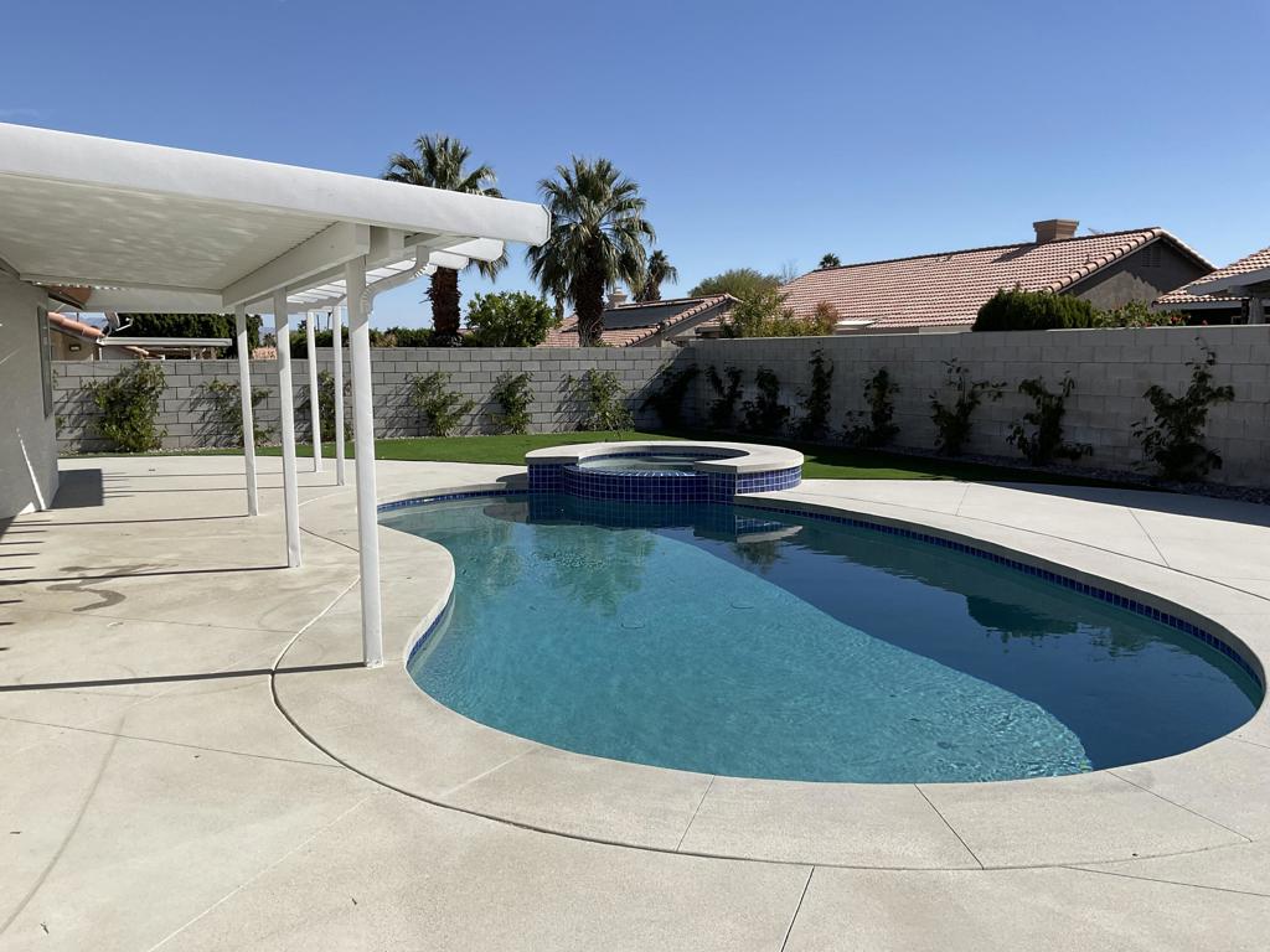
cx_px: 635
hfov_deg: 61.7
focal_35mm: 29
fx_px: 1064
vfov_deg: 48.2
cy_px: 476
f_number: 1.8
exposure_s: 1/3322
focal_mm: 3
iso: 16
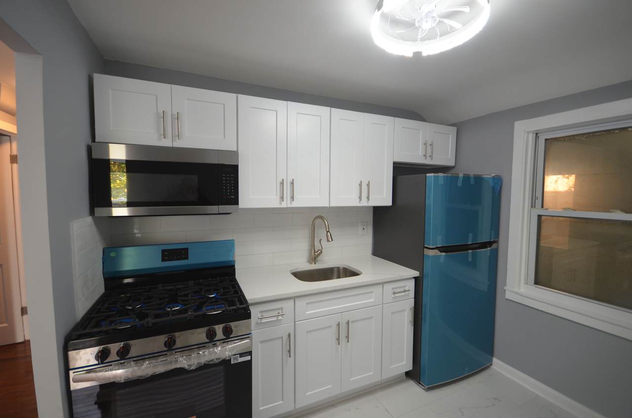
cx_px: 316
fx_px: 263
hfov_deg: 100.5
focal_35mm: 15
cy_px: 209
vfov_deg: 77.1
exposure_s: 1/60
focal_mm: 10
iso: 560
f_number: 4
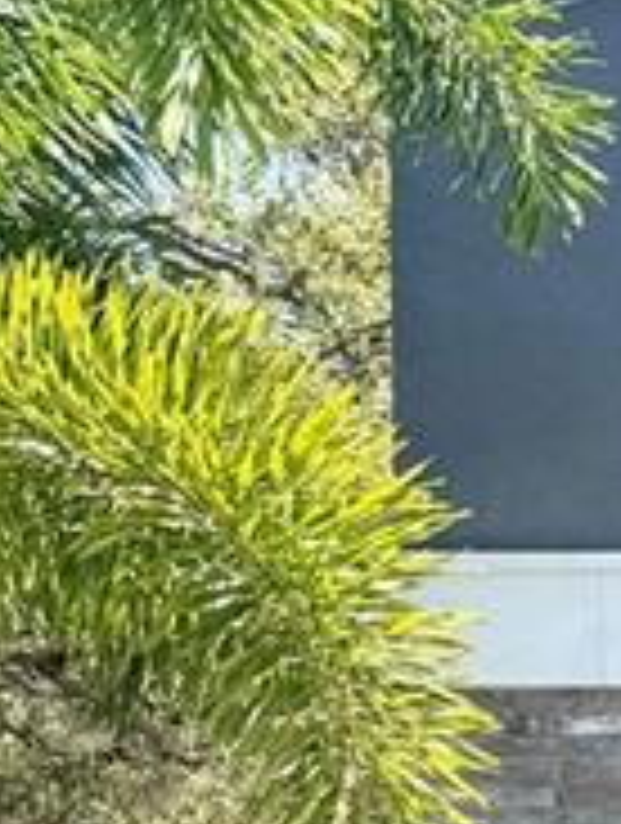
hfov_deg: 8.9
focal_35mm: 157
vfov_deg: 12.2
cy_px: 1103
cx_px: 1300
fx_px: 3742
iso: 80
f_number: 1.78
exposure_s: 1/2445
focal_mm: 6.76
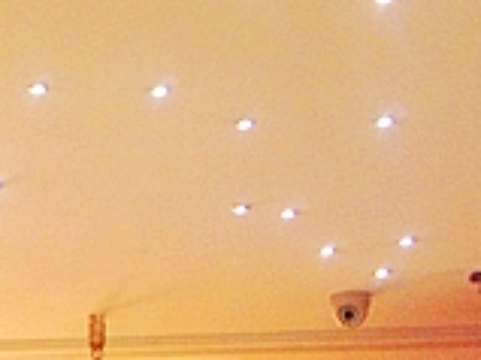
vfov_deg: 6.6
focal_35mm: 218
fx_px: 3027
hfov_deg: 8.6
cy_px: 675
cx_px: -475
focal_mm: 30
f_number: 6.3
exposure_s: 1/20
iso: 1600
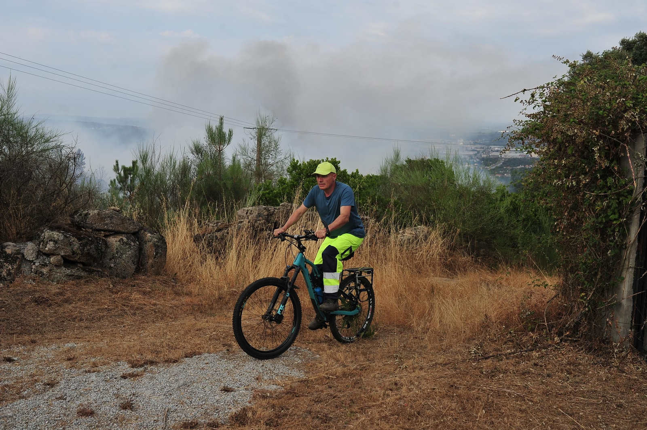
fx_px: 629
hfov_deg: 54.5
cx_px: 324
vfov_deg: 37.8
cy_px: 215
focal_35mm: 35
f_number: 6.3
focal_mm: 35
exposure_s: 1/500
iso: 160
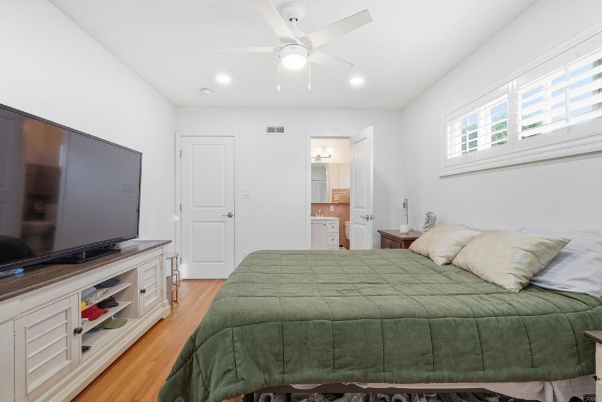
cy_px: 201
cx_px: 301
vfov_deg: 73.8
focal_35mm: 16
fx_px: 268
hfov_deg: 96.7
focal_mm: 16
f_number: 11
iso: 100
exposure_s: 1/40
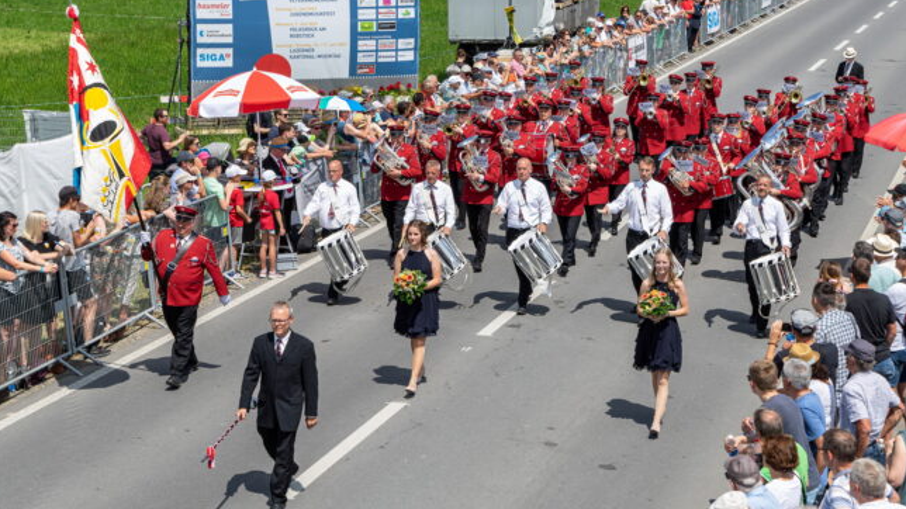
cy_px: 252
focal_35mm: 74
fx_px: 1777
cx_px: 453
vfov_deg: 16.3
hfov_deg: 28.6
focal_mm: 70
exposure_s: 1/250
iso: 100
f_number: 8
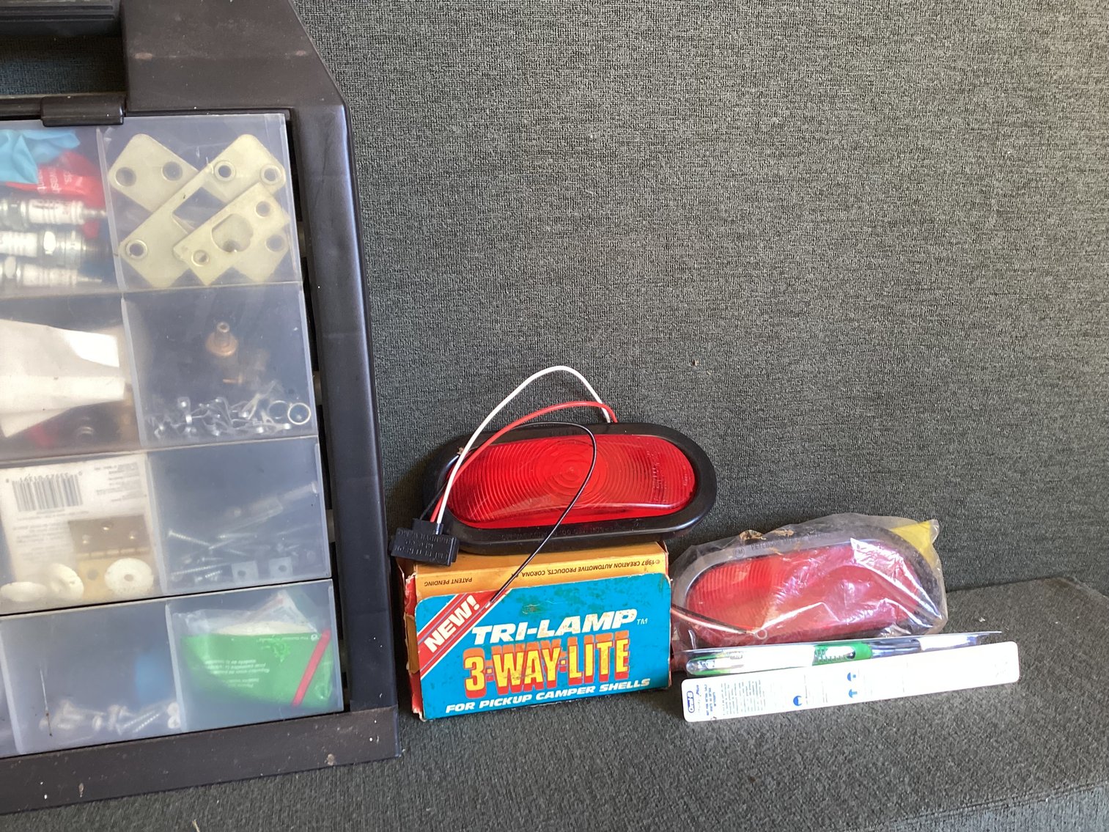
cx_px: 554
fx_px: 993
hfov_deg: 58.3
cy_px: 416
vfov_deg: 45.4
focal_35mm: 31
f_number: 2.4
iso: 100
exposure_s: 1/50
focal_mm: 3.3
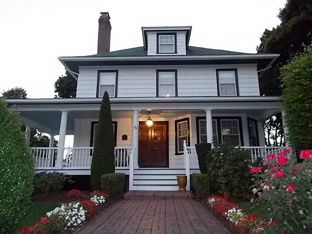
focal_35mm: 26
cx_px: 156
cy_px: 117
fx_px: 234
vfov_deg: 53.1
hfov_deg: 67.3
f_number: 3.2
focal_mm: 4.6
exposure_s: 1/25
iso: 400
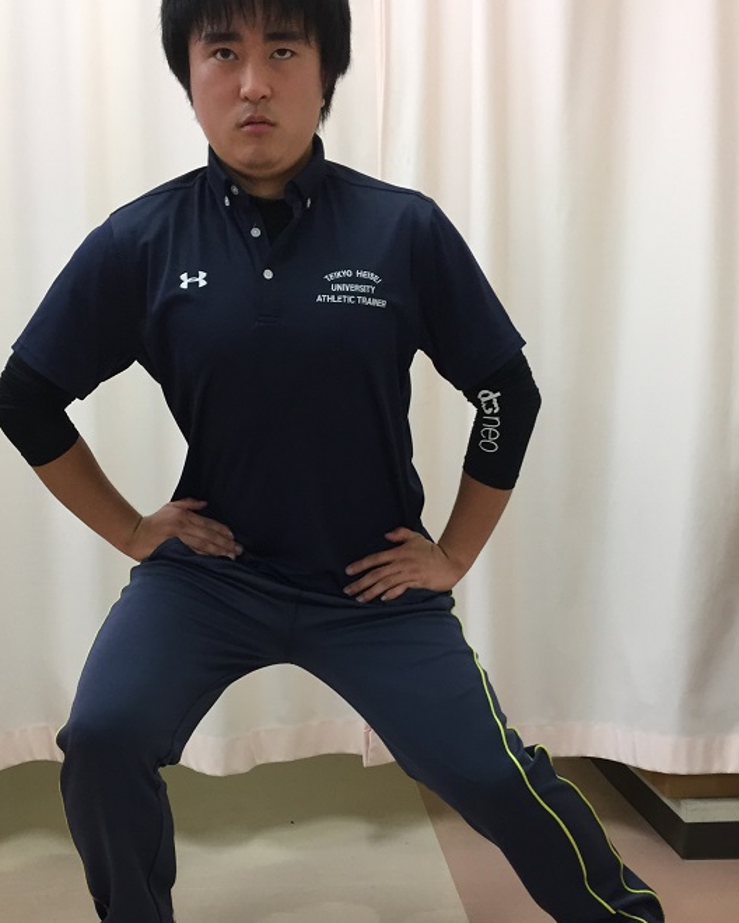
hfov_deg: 35.6
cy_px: 624
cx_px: 330
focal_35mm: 42
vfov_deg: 43.1
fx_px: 1148
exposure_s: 1/30
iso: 50
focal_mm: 4.15
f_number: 2.2
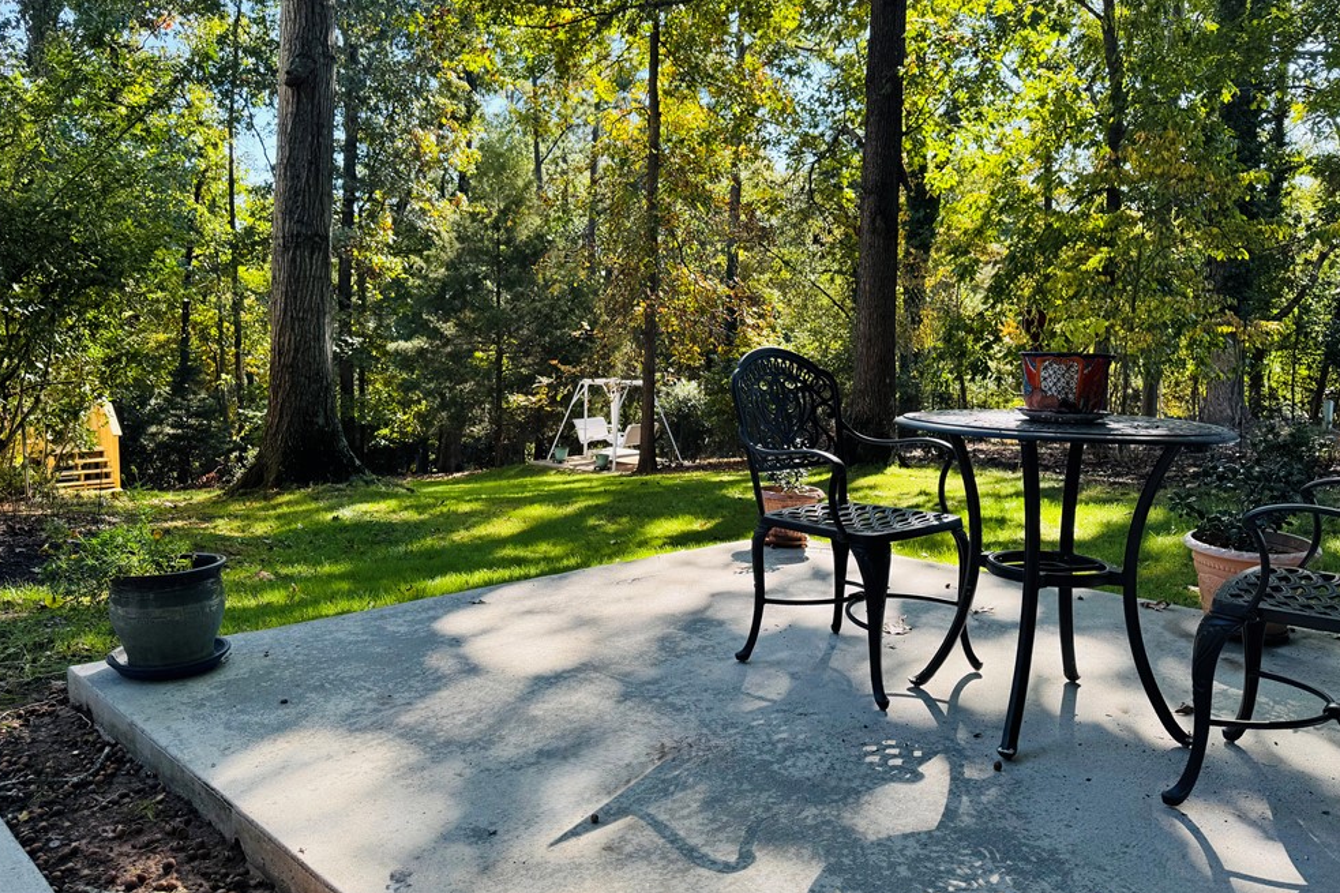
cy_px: 428
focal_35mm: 26
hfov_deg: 69.4
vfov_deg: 49.5
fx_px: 968
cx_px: 656
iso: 80
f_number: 1.78
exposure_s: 1/407
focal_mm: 6.76
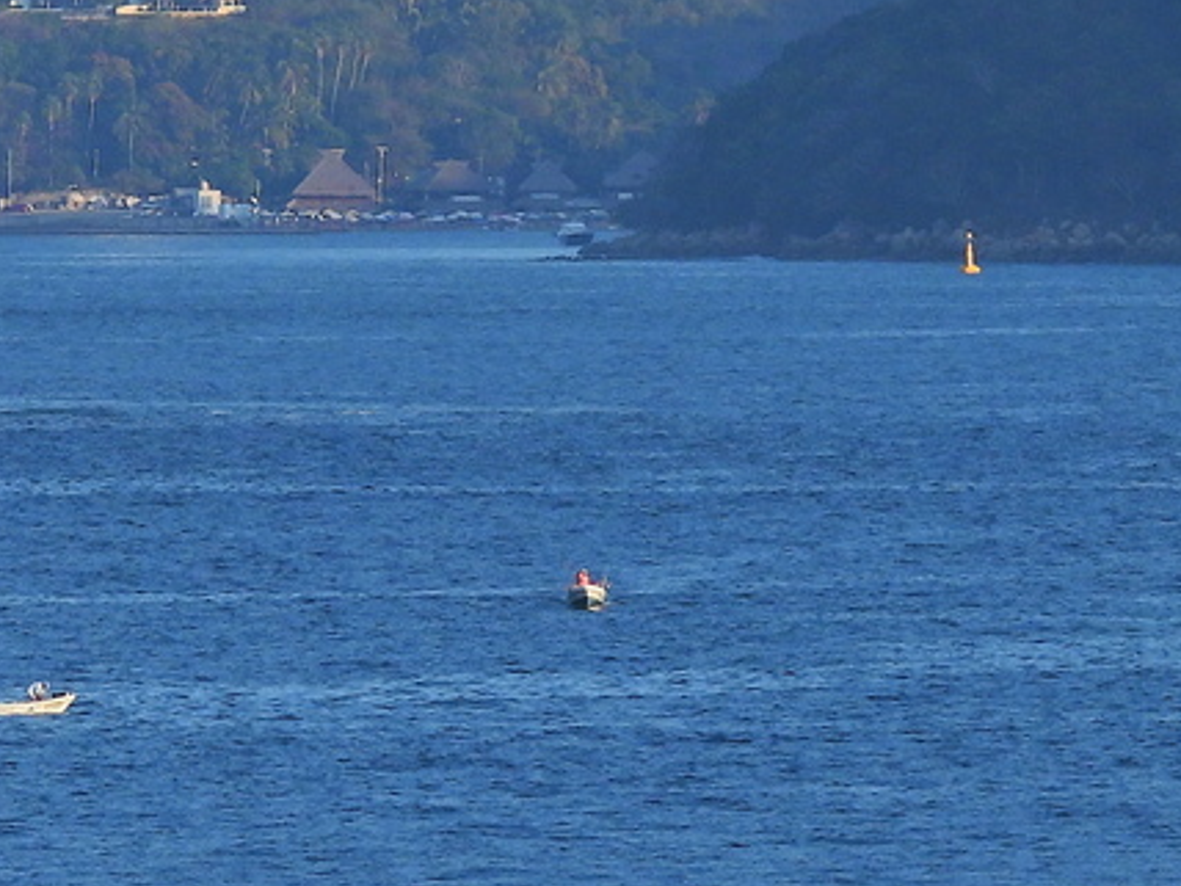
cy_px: 17
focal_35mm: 956
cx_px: -22
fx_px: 32616
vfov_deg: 1.6
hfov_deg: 2.1
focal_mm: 57.1
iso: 100
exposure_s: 1/640
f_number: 5
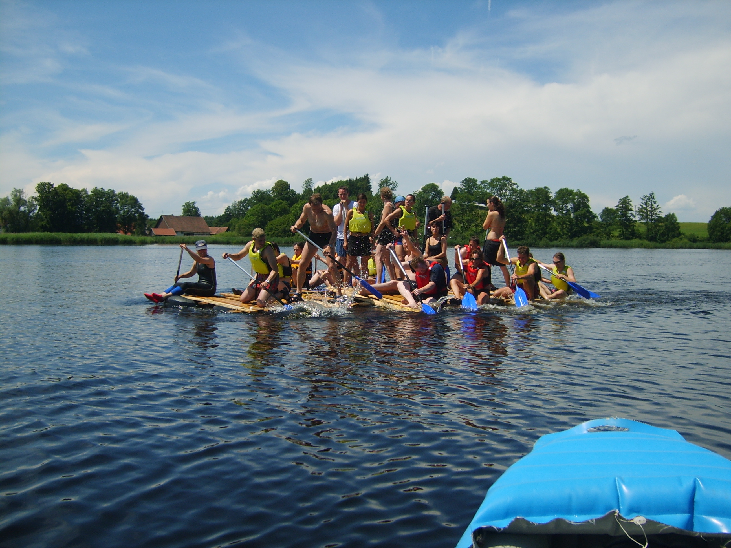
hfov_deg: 52.6
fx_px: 739
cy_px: 274
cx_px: 366
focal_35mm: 35
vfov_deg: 40.7
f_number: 7.1
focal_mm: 5.8
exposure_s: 1/180
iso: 50
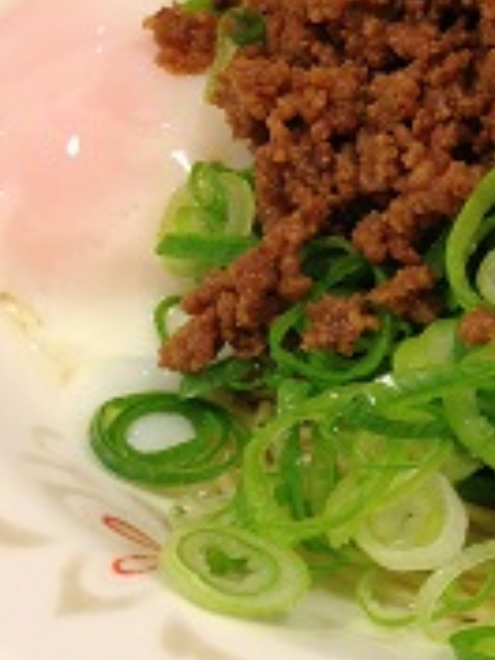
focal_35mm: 90
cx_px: 630
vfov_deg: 21.8
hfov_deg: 15.7
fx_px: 1716
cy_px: 292
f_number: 2.4
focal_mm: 4.12
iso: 80
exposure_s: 1/20
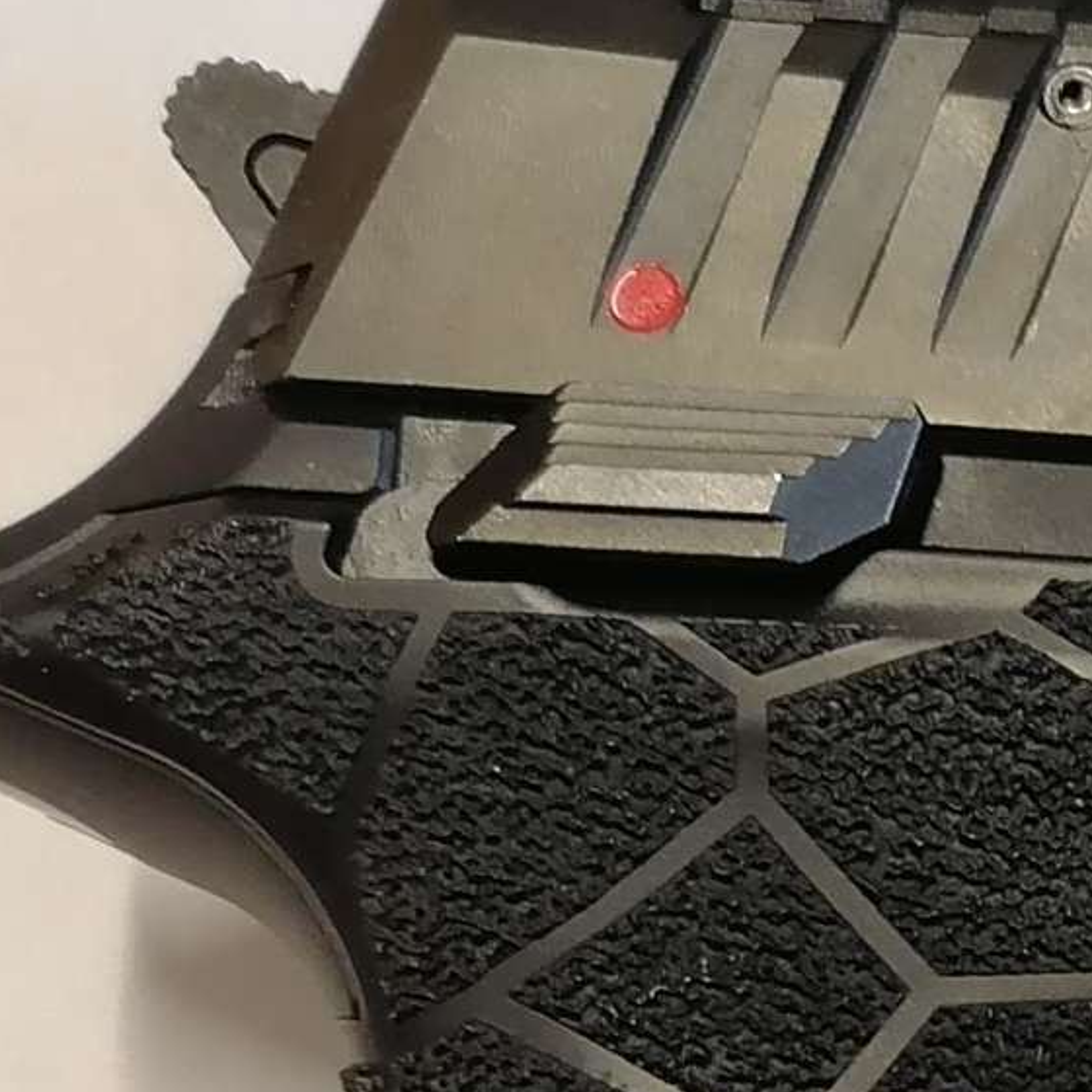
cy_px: 1550
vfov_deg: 15.0
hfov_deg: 14.3
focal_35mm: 109
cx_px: 1882
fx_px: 3890
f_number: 1.8
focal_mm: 5.3
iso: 250
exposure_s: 1/33.3
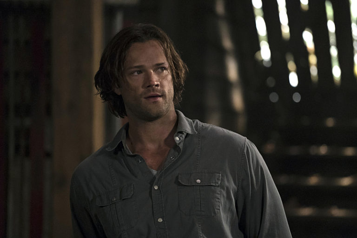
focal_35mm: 200
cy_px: 119
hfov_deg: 10.3
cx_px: 178
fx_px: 1984
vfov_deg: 6.9
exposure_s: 1/250
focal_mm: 200
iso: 6400
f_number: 4
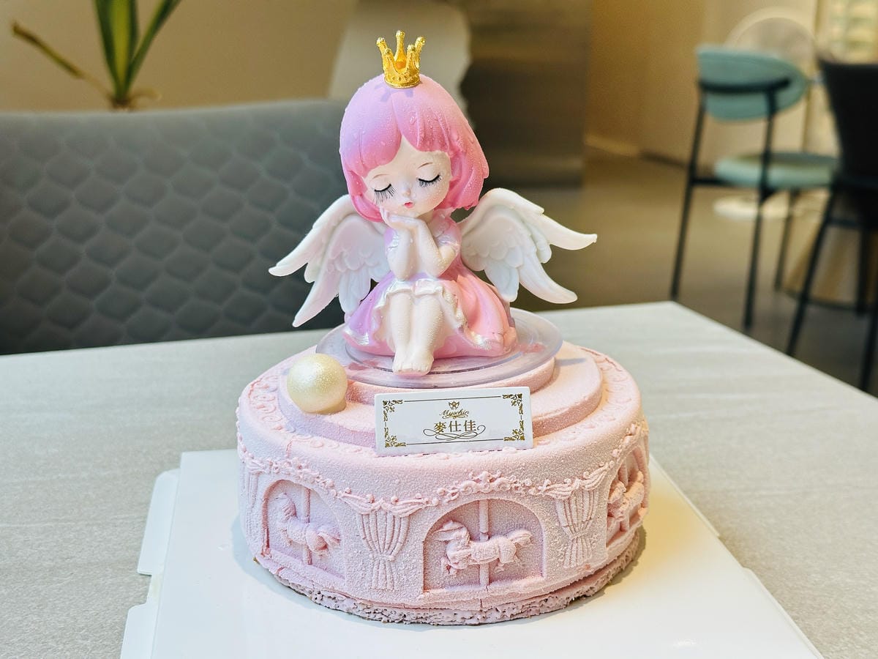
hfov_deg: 39.7
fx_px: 1217
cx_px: 439
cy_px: 330
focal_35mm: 48
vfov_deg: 30.3
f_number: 1.78
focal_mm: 6.86
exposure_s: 1/300
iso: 64
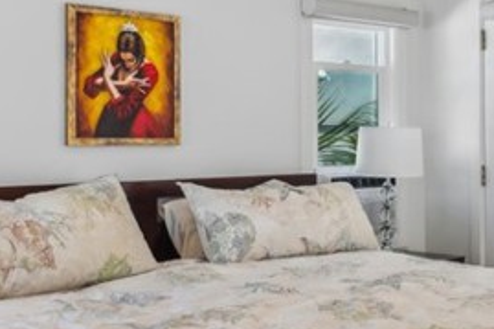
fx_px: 837
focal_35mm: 61
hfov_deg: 30.0
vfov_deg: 22.2
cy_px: 138
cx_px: 523
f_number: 8
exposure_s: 1/13
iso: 100
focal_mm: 16
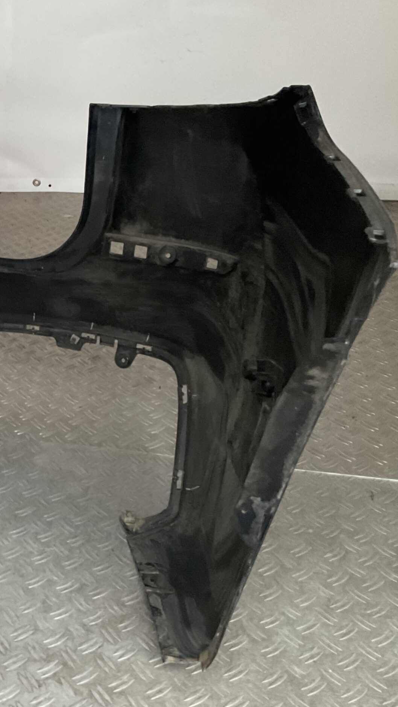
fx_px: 807
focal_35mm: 43
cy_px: 360
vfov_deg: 47.4
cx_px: -30
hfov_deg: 25.8
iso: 250
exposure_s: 1/33
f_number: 1.8
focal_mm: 3
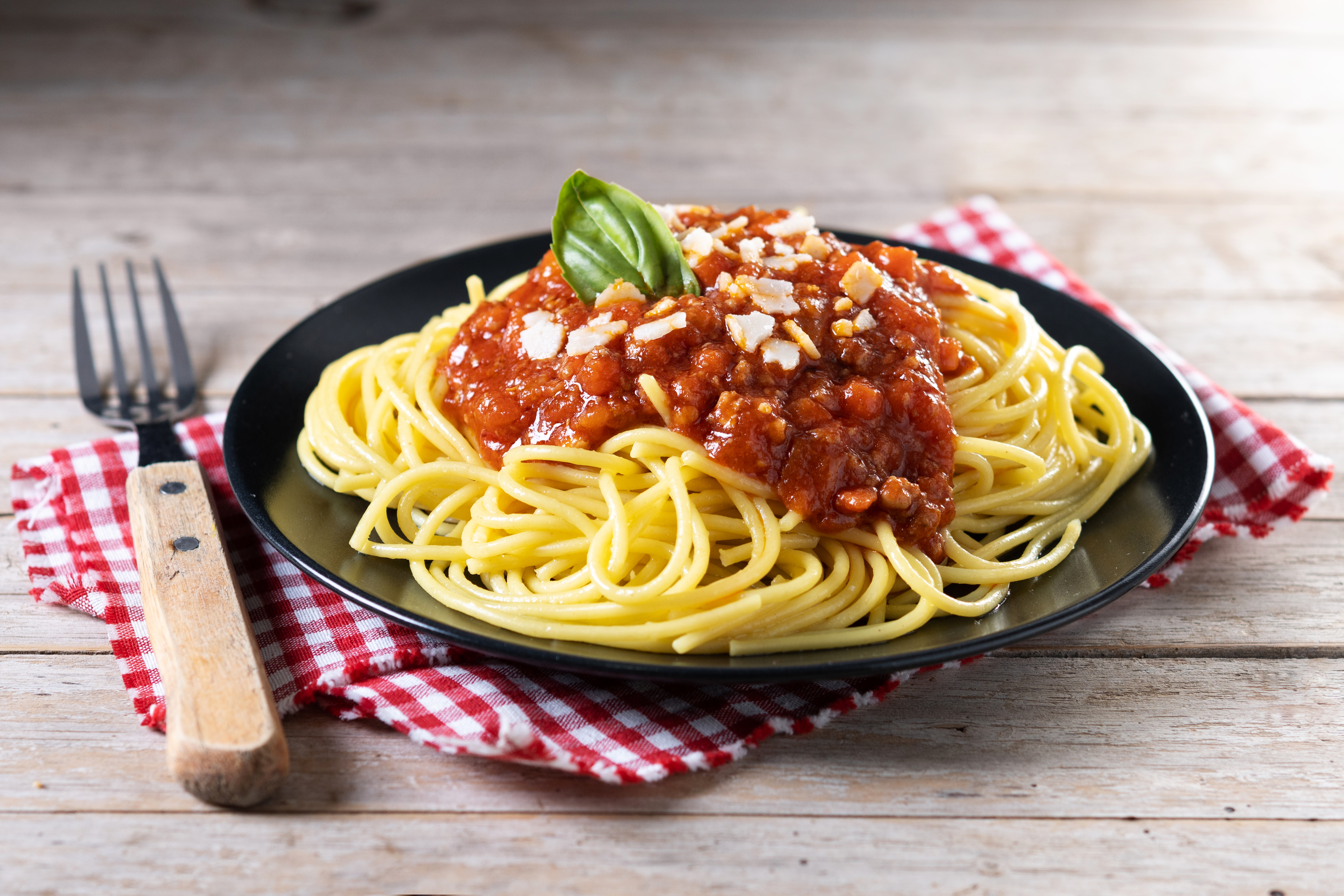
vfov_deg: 15.2
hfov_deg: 22.6
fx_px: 3360
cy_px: 448
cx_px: 672
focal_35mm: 90
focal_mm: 60
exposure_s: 1/200
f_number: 4.5
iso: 125
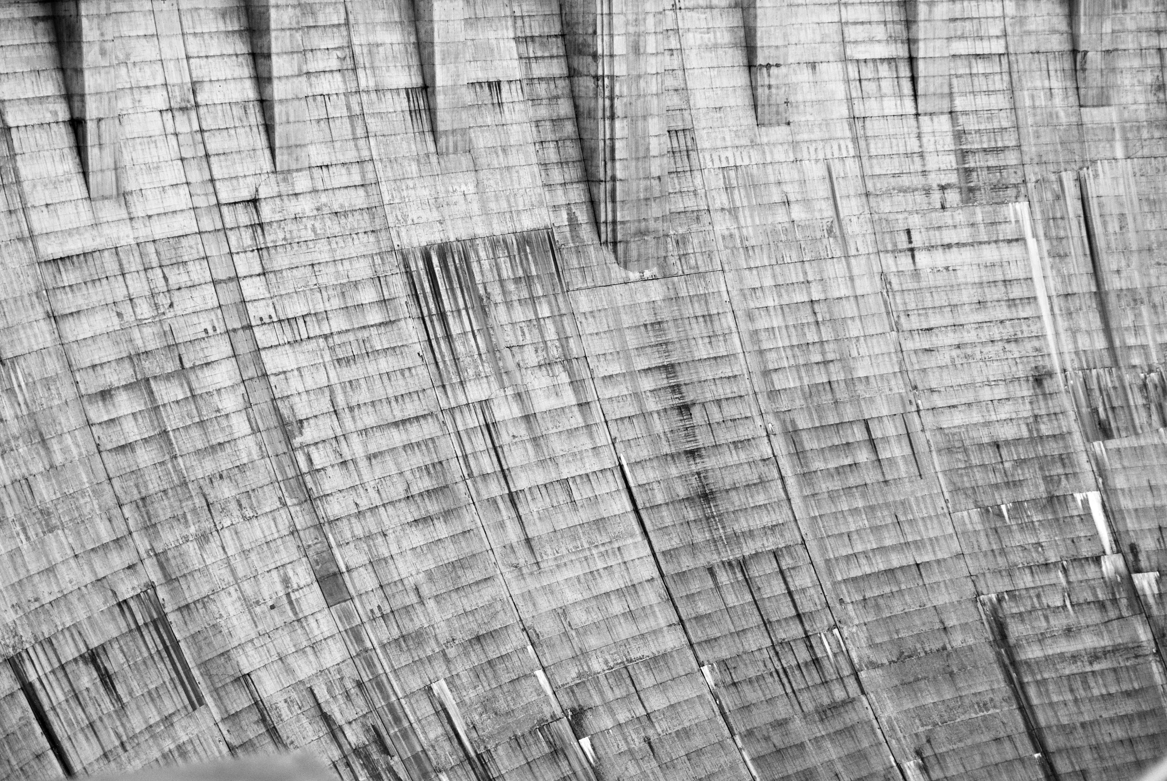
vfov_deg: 18.2
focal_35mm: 75
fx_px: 2434
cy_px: 390
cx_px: 584
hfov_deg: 27.0
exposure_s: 1/4000
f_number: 2
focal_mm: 50
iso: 200
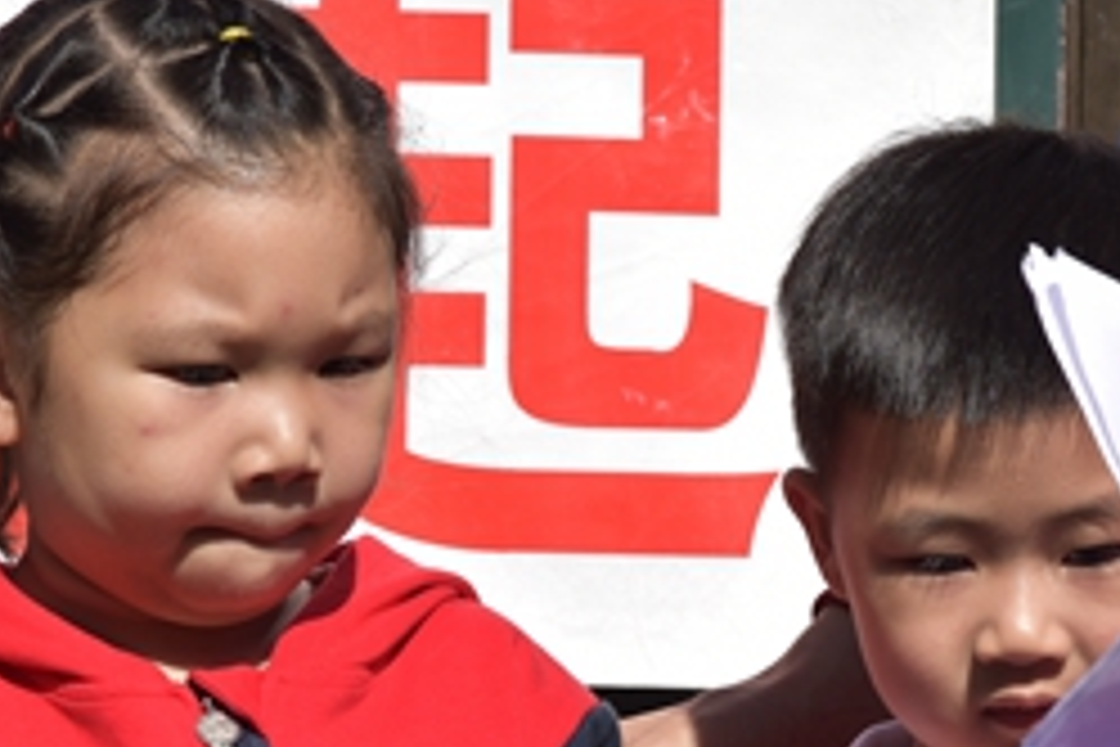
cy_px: 904
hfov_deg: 6.7
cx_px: 990
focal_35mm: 309
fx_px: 9613
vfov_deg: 4.4
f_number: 11
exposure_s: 1/500
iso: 250
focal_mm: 120
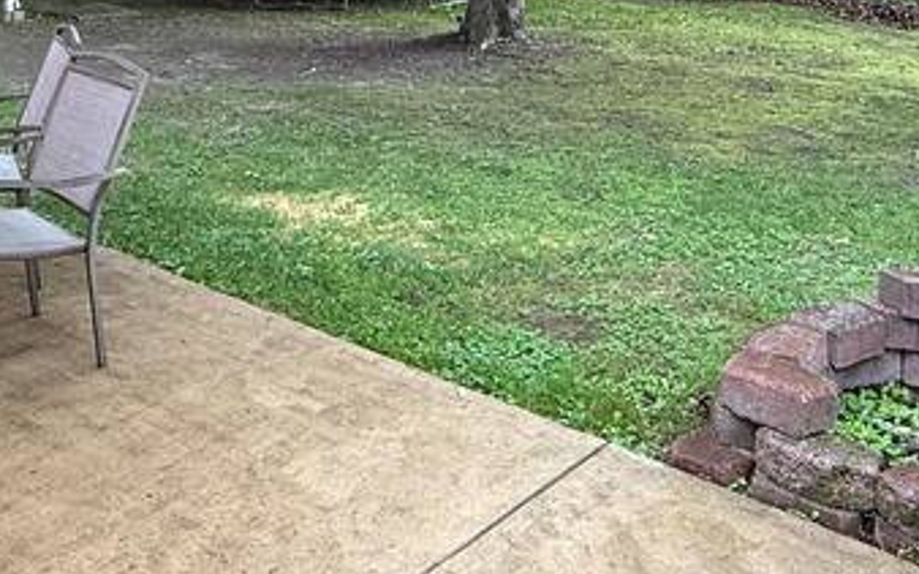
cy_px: -73
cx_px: 424
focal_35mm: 45
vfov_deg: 26.1
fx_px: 1127
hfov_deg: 44.3
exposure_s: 1/81
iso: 320
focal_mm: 2.22
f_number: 2.2
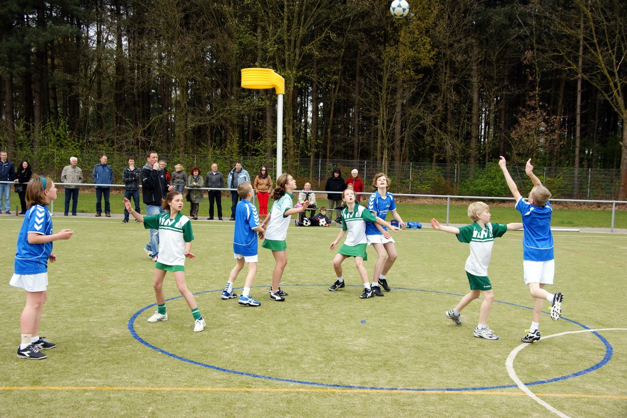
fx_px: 731
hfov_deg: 46.4
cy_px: 209
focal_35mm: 42
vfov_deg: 31.9
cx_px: 314
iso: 200
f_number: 5.6
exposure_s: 1/320
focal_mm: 28
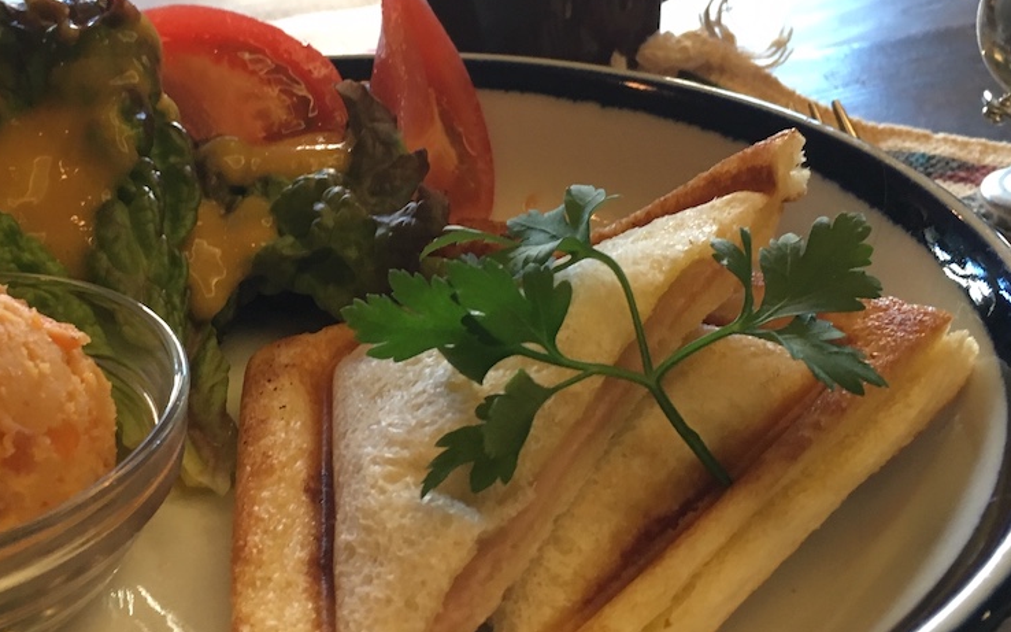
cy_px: 226
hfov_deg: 40.1
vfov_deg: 25.7
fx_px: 1377
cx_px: 408
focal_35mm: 50
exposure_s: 1/30
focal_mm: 4.15
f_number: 2.2
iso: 100
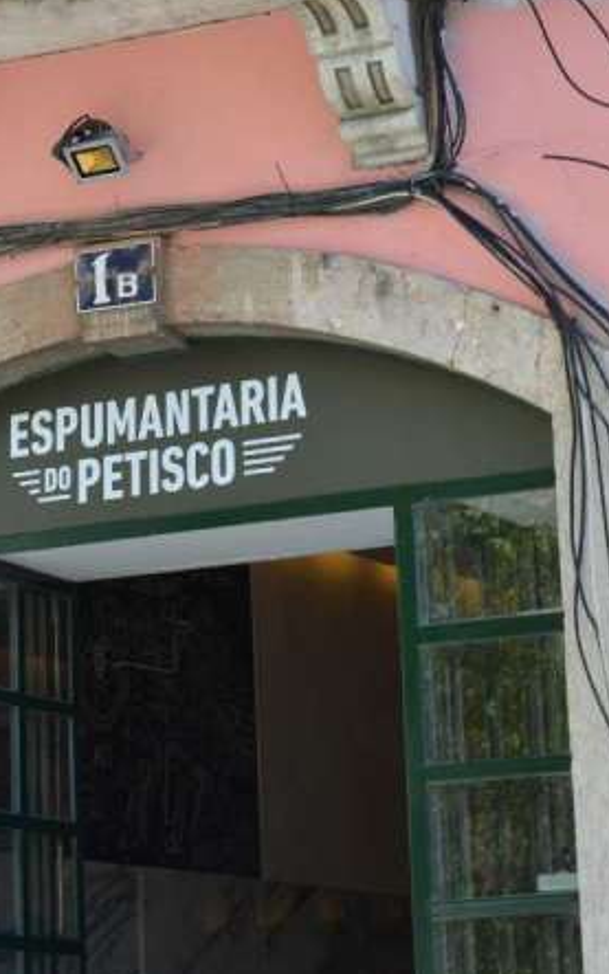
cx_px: 235
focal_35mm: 129
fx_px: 3425
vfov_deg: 16.2
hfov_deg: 10.2
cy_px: 396
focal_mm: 70
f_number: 14
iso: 320
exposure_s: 1/80
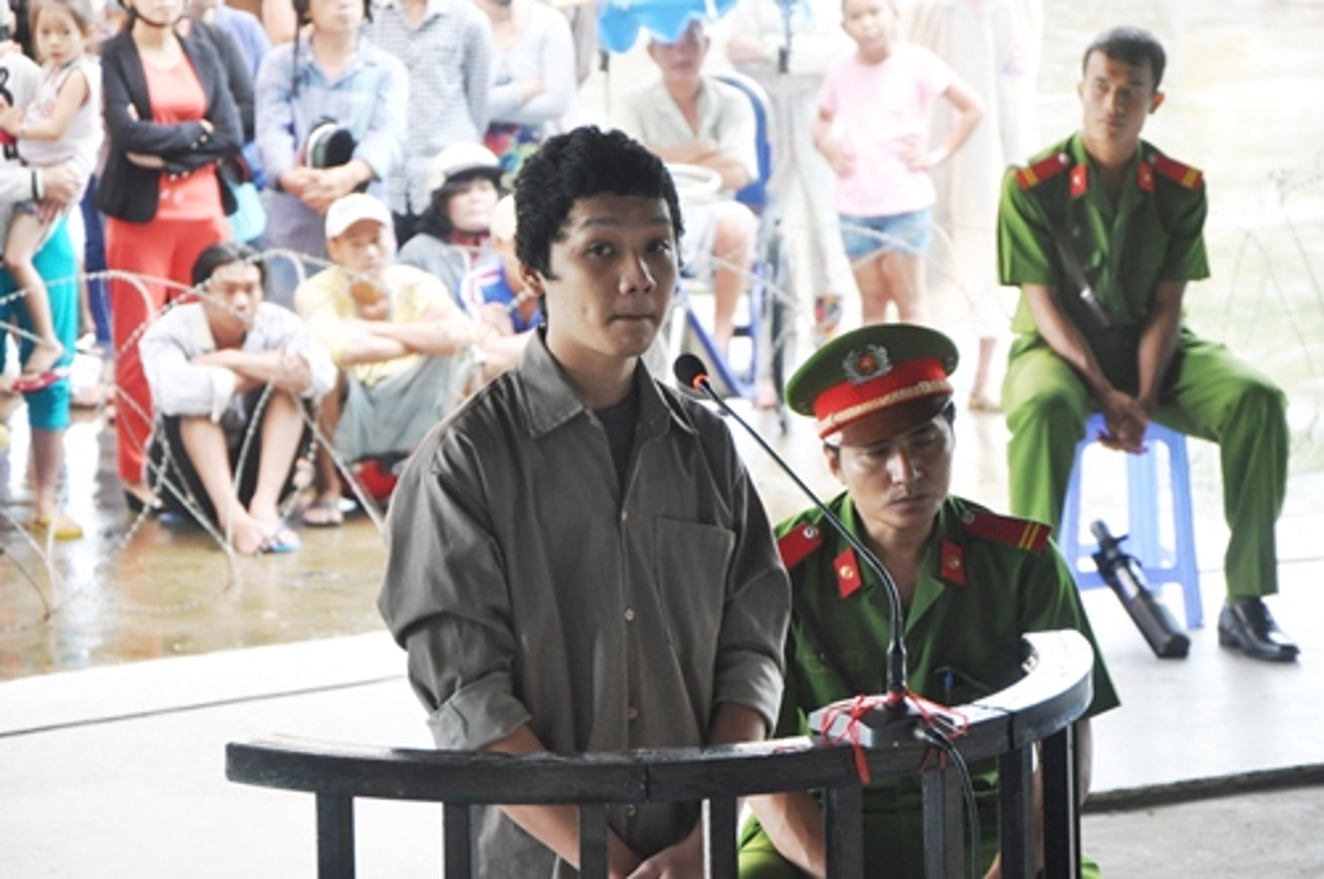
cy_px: 440
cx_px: 662
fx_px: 5785
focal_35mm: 158
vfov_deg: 8.7
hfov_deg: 13.1
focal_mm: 105
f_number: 7.1
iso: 1000
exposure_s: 1/30
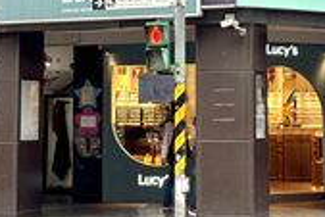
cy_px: 17
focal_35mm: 118
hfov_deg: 17.3
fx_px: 1066
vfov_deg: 11.6
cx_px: 188
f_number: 1.78
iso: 64
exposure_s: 1/283
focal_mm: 6.76
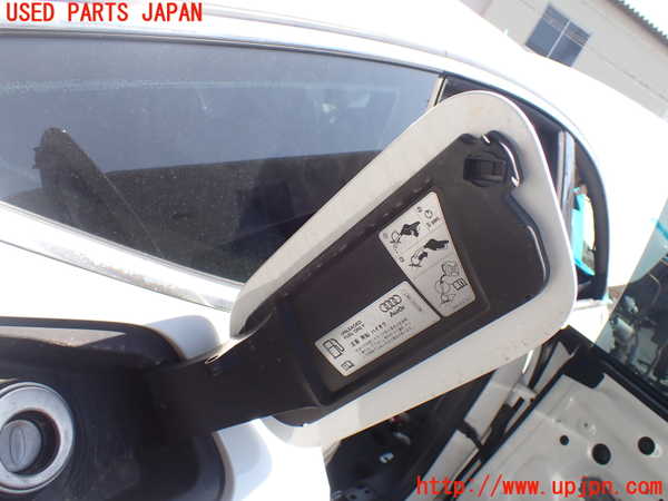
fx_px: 579
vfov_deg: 46.8
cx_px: 334
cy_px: 250
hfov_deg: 60.0
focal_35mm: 30
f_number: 3.2
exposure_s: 1/320
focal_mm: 5.4
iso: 100
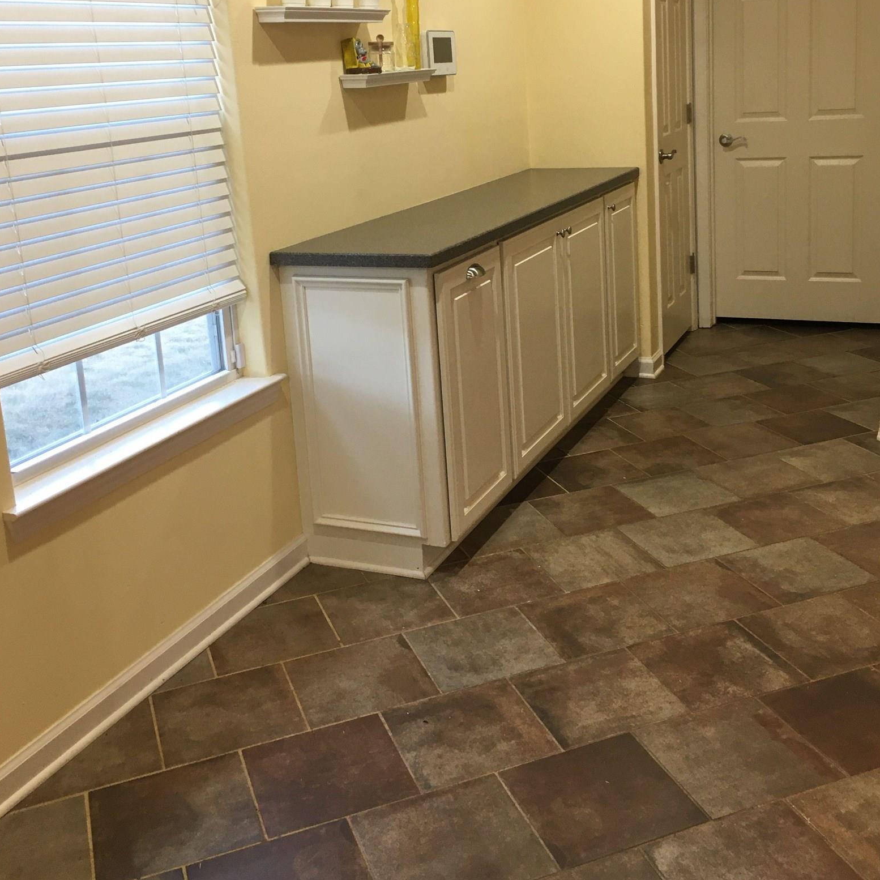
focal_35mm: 38
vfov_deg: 43.2
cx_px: 464
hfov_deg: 43.8
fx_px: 1093
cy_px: 283
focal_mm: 4.15
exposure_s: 1/30
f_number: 2.2
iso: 64
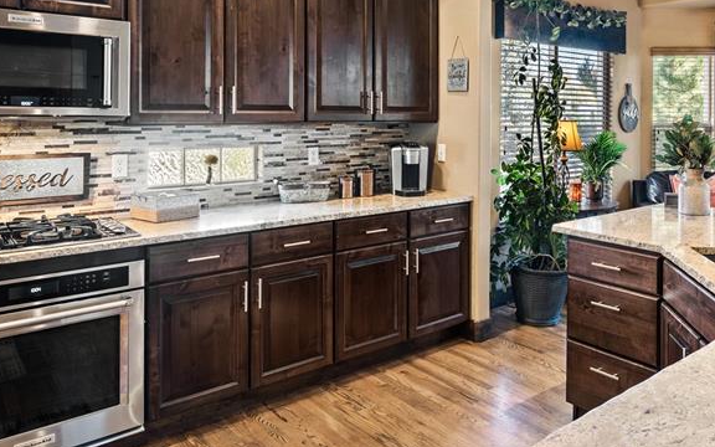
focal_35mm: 29
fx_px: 565
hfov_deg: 63.9
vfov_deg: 42.1
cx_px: 438
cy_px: 122
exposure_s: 1/1.67
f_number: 6.3
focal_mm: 16
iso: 500
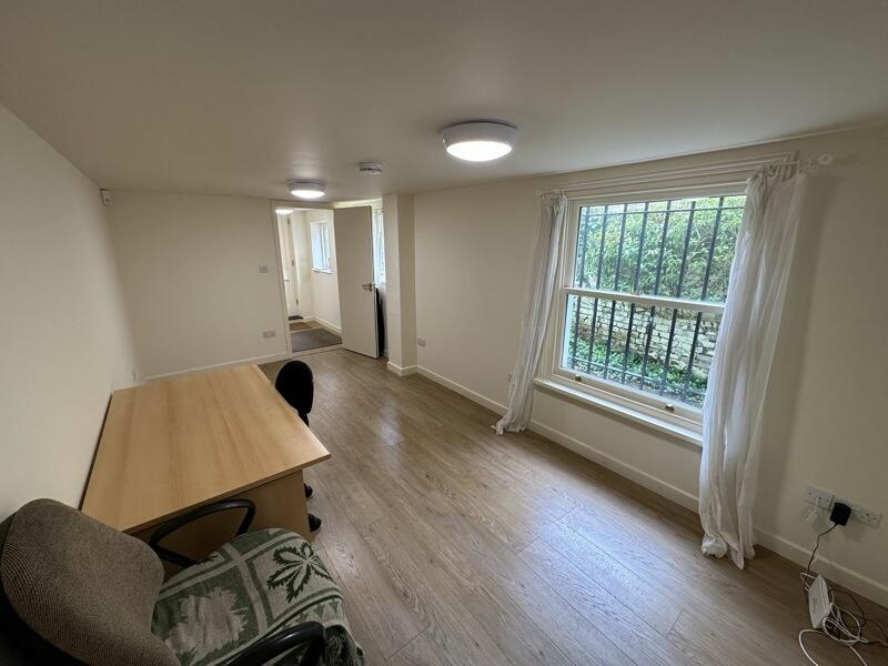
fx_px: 359
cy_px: 333
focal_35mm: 14
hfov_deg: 102.1
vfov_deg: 85.7
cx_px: 444
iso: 125
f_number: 2.2
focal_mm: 2.22
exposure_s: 1/100
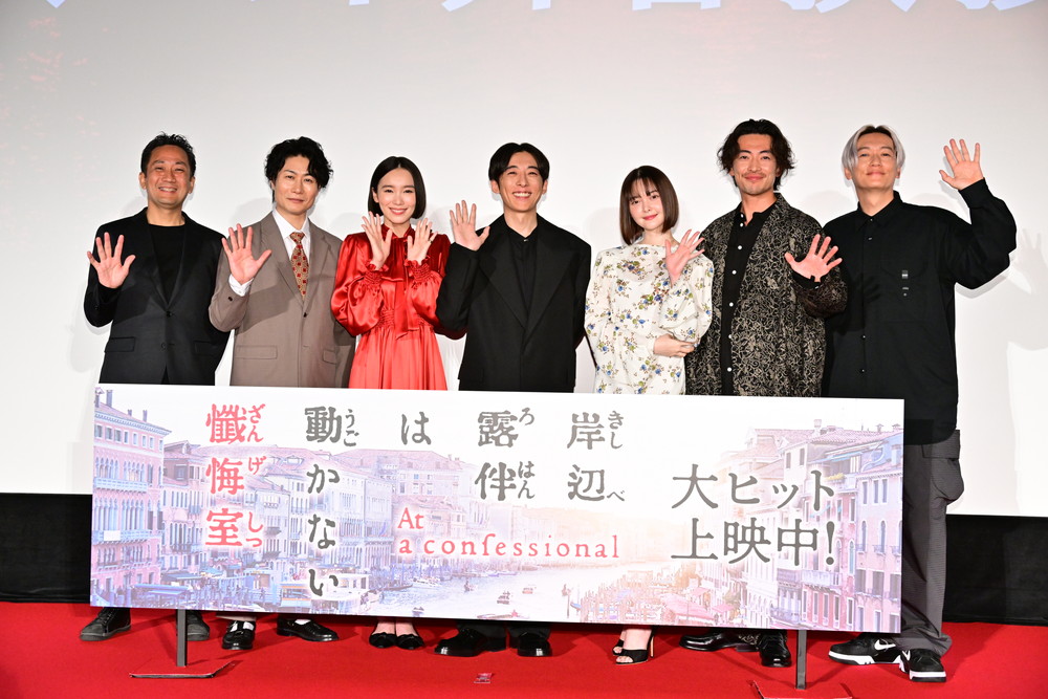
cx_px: 524
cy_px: 350
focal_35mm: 50
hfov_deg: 39.6
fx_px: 1456
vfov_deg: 27.0
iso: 3200
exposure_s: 1/200
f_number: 5.6
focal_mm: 50
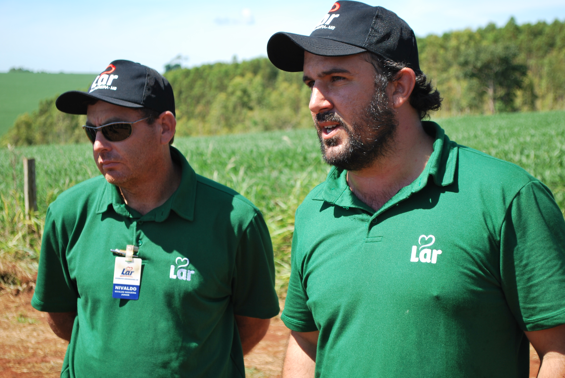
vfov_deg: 18.2
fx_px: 1178
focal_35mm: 75
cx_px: 282
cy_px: 189
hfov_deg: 27.0
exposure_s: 1/160
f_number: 6.3
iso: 100
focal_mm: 50
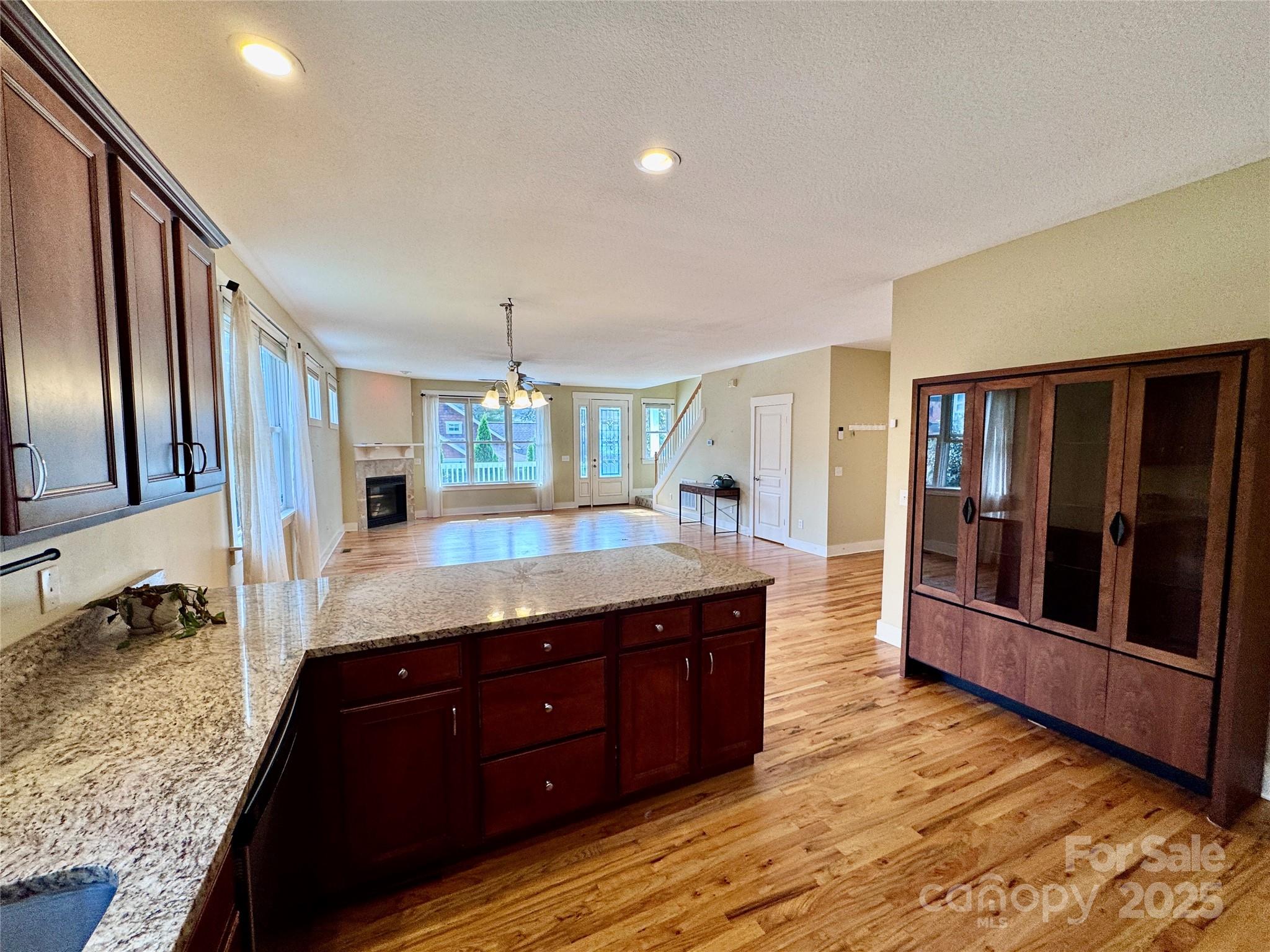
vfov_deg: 85.7
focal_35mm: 14
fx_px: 514
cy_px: 476
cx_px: 635
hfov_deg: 102.1
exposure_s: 1/120
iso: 100
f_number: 2.2
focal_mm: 2.22
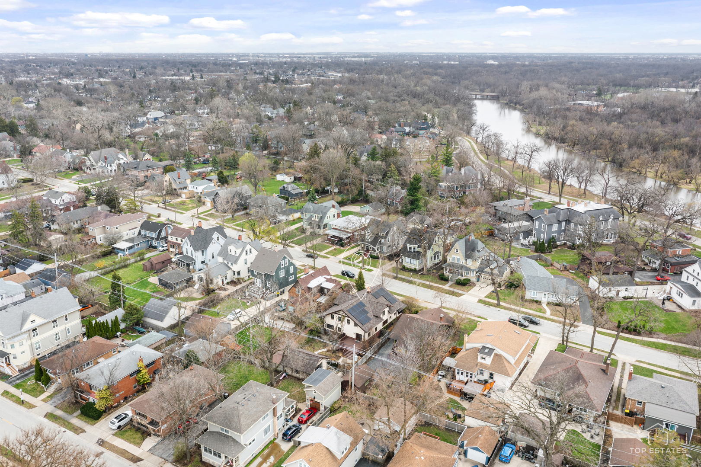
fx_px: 545
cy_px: 234
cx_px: 350
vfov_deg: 46.4
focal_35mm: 28
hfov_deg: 65.5
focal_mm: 10.26
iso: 100
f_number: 5
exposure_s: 1/120
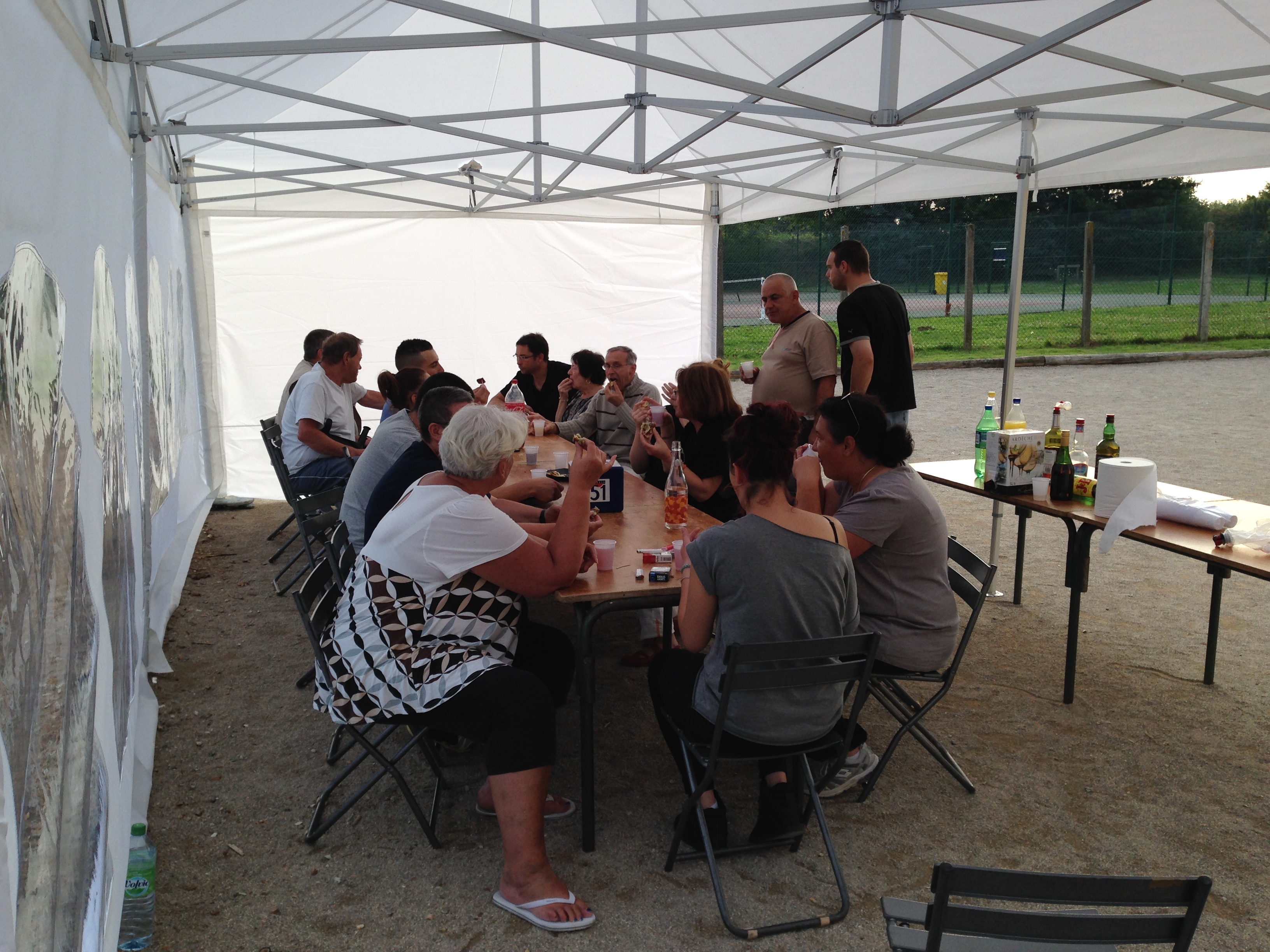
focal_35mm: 33
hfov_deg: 55.4
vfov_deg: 42.9
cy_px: 476
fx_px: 1211
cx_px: 635
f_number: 2.4
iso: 50
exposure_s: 1/310
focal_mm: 4.12
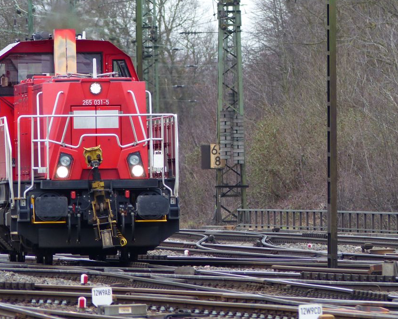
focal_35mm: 839
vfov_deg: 1.8
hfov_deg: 2.3
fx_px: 9881
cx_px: 199
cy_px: 117
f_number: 3.2
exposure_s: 1/125
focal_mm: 108
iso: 125
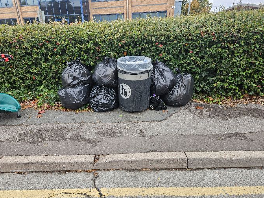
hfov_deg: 71.6
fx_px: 183
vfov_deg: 56.8
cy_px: 100
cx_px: 129
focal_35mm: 24
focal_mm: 5.4
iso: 40
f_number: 1.8
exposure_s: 1/202
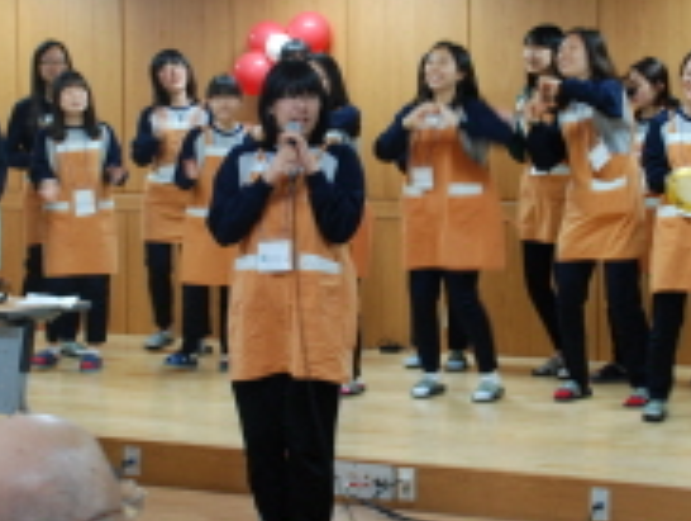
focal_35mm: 98
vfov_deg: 15.1
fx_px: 1960
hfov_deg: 20.0
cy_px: 203
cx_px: 433
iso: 360
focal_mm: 31
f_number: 4.2
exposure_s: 1/30
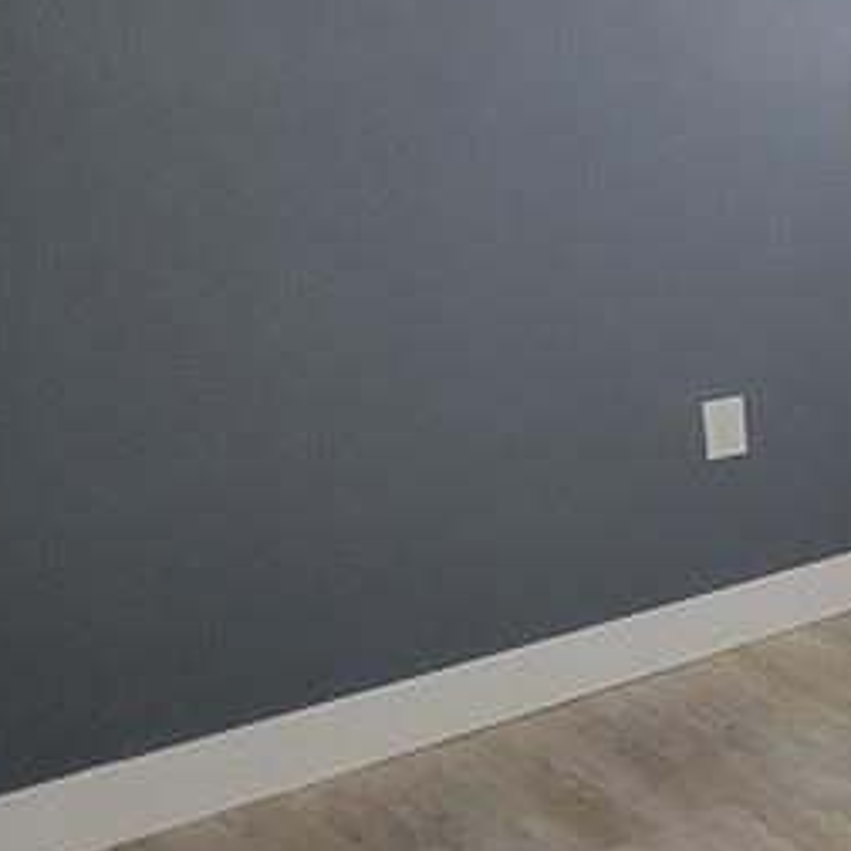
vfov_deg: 36.7
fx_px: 1279
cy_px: 358
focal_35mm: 46
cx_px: 1496
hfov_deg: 22.7
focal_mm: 2.2
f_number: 2.2
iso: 250
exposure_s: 1/55
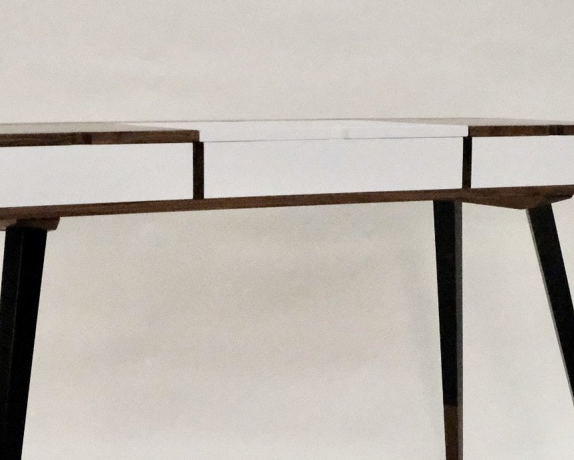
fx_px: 1410
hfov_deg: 23.0
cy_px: 338
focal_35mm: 83
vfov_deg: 18.4
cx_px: 255
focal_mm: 28.9
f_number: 9
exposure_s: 1/2000
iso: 25600
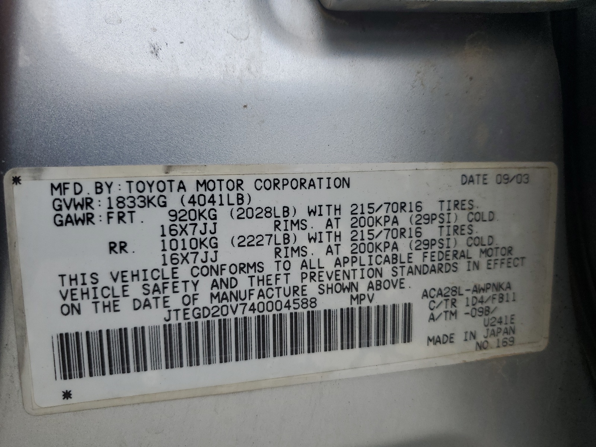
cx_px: 298
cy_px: 224
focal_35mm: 26
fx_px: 448
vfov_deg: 53.1
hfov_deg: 67.3
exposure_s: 1/1111
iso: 50
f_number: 1.5
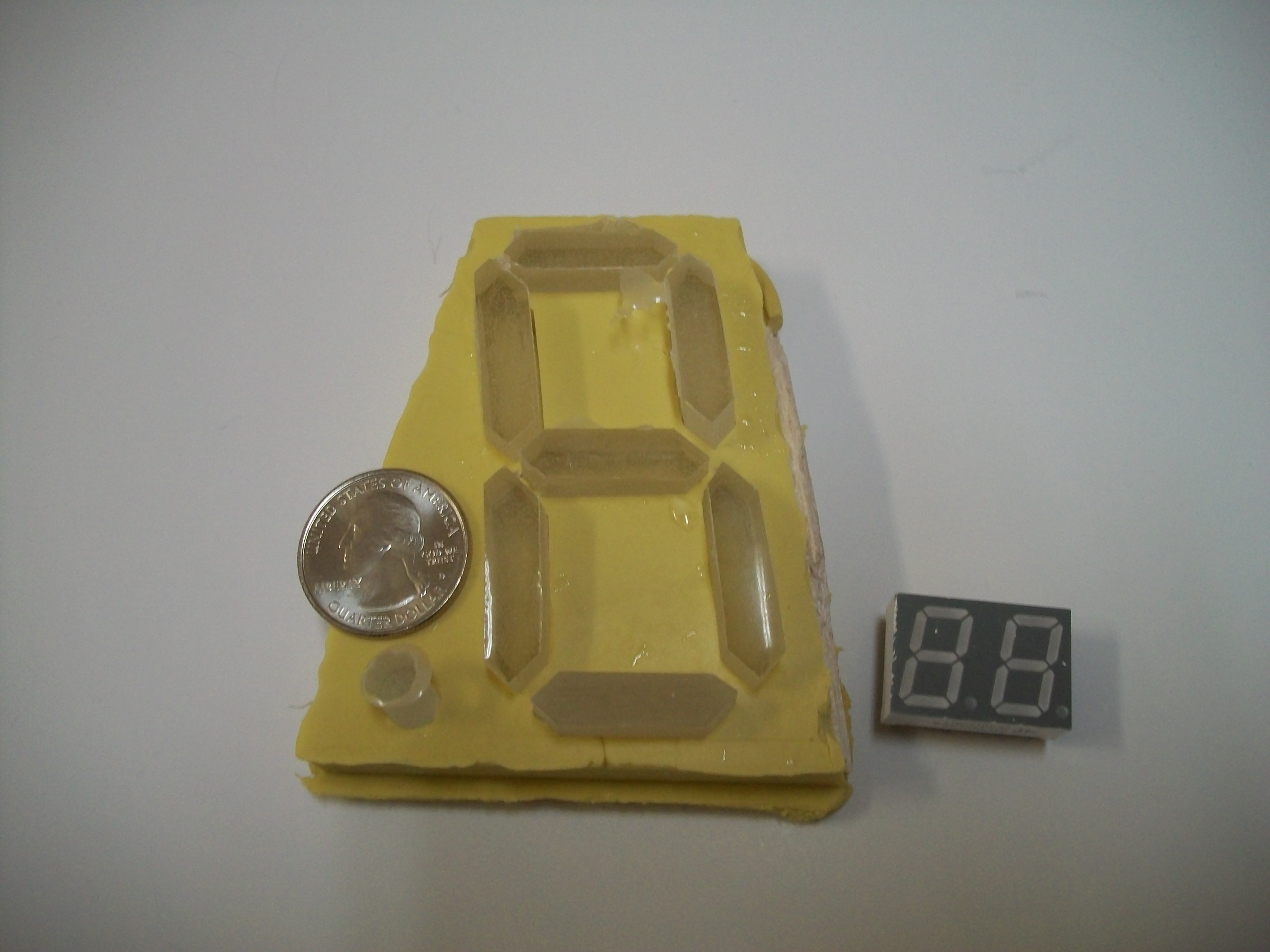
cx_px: 635
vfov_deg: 44.2
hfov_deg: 56.8
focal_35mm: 32
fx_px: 1174
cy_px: 476
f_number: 2.9
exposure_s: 1/25
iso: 160
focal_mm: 5.7
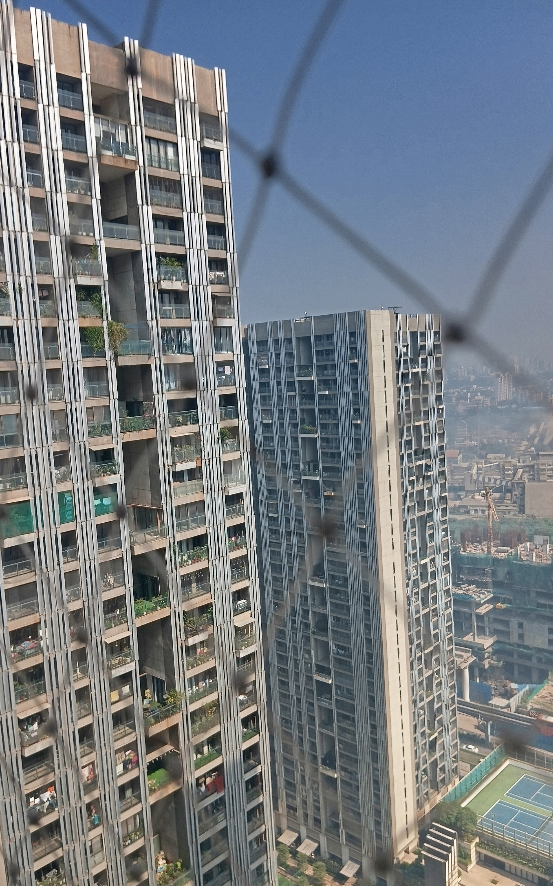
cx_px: 275
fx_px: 723
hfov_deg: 41.8
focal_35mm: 30
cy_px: 443
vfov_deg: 62.9
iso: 50
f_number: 1.8
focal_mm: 4.22
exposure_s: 1/531
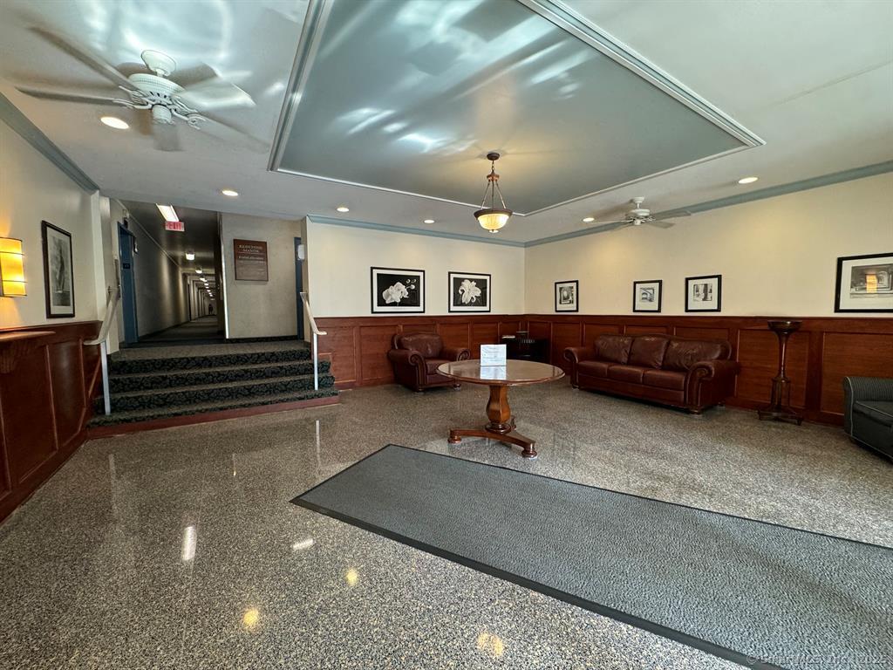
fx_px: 361
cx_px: 446
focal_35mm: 14
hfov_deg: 102.1
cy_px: 335
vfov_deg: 85.7
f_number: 2.2
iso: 200
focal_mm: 2.22
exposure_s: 1/60
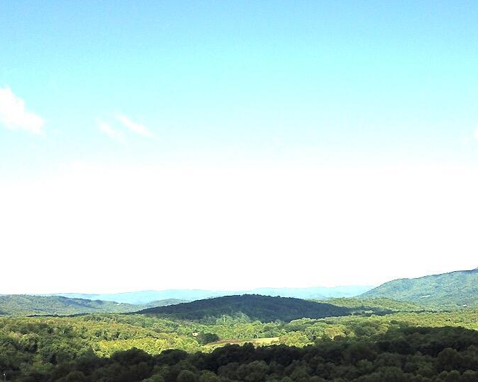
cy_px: 311
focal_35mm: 45
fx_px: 636
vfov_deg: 32.4
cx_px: 323
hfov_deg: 40.6
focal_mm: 4.73
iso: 100
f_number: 2.2
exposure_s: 1/1745
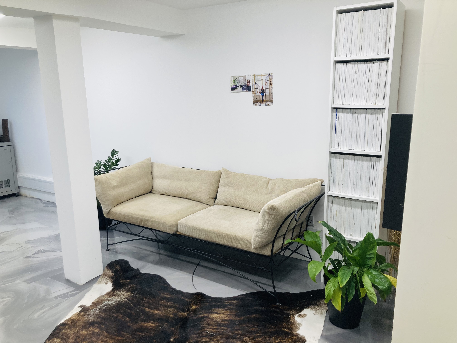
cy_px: 172
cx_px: 228
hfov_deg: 63.4
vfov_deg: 49.7
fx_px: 370
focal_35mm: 28
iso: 40
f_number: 1.8
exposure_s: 1/100
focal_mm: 3.99
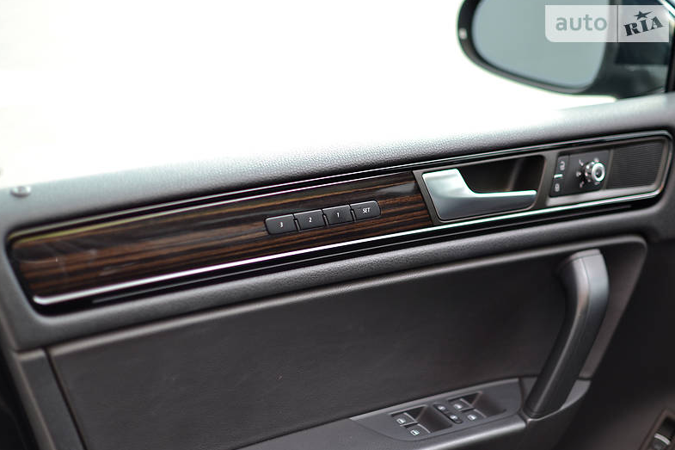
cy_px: 224
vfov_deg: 25.3
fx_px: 1003
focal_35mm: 54
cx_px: 338
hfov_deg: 37.2
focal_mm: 35
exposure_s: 1/400
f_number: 1.8
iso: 200
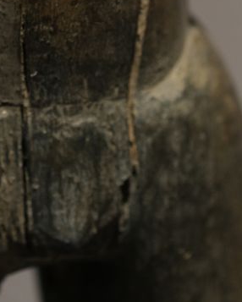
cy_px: -211
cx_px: -5
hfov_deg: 5.2
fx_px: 2657
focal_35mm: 297
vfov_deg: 6.4
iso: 800
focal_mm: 60
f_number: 4
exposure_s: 1/45
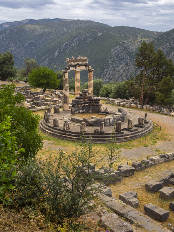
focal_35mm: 44
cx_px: 87
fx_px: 295
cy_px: 116
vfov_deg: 42.9
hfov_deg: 32.9
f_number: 9
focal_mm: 22
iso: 200
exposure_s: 1/160
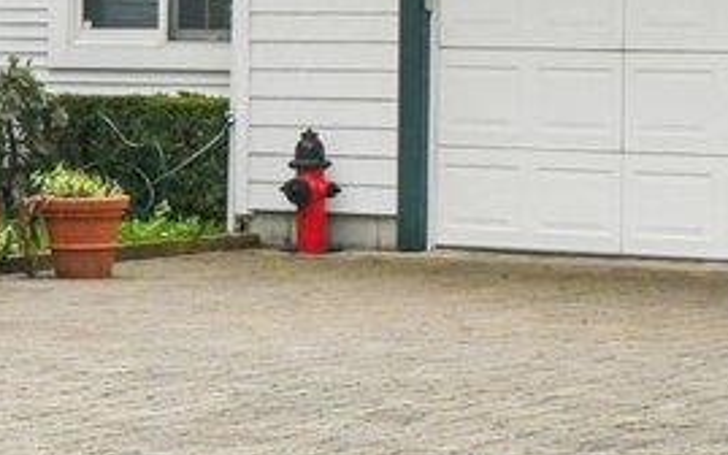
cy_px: 37
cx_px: -484
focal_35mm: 186
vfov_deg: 7.0
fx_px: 3690
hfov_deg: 10.7
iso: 320
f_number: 8
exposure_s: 1/320
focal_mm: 24
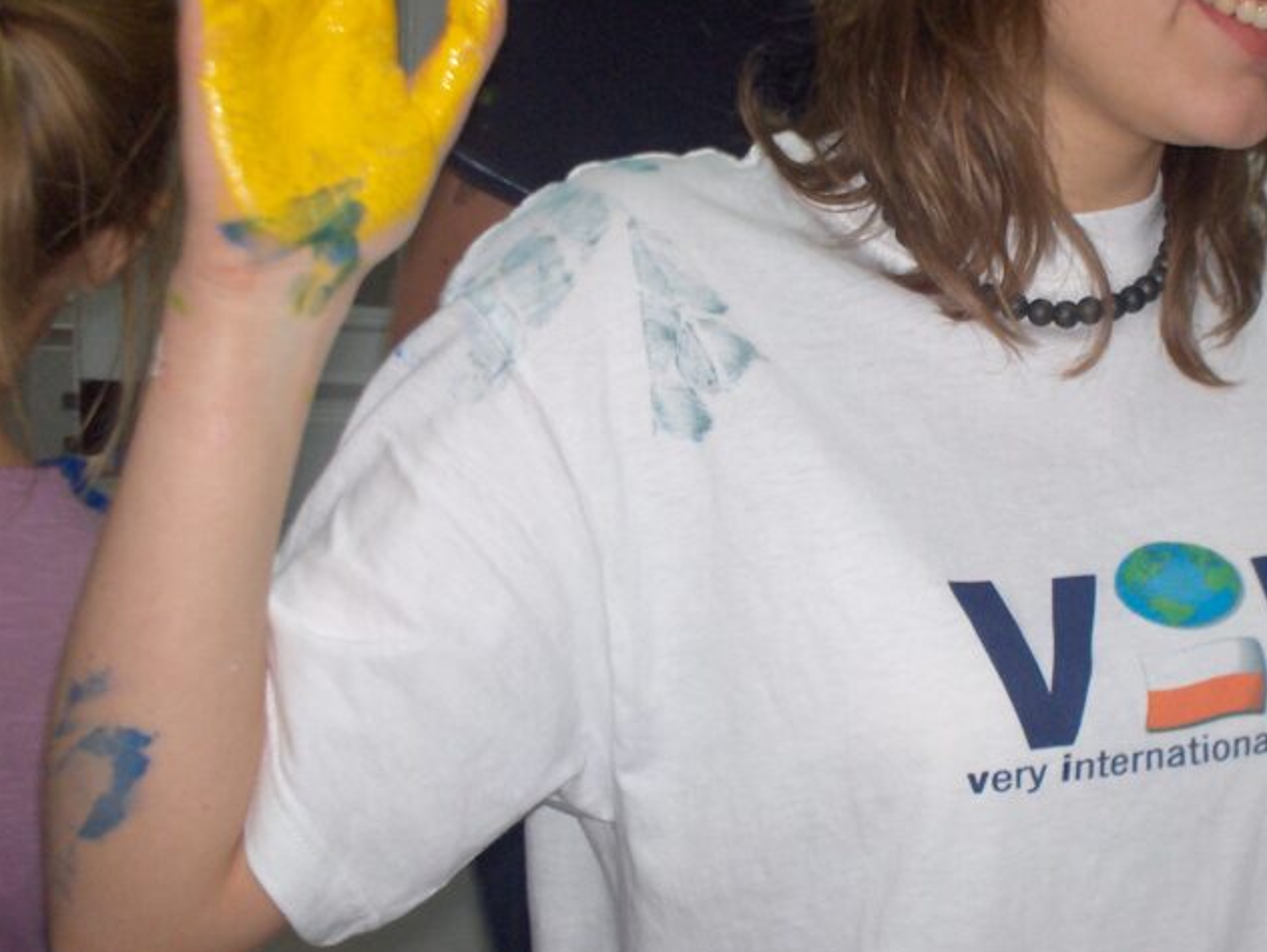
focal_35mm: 60
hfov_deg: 31.6
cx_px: 954
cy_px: 498
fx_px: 2197
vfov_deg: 24.4
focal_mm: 6.11
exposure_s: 1/60
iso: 100
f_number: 2.8
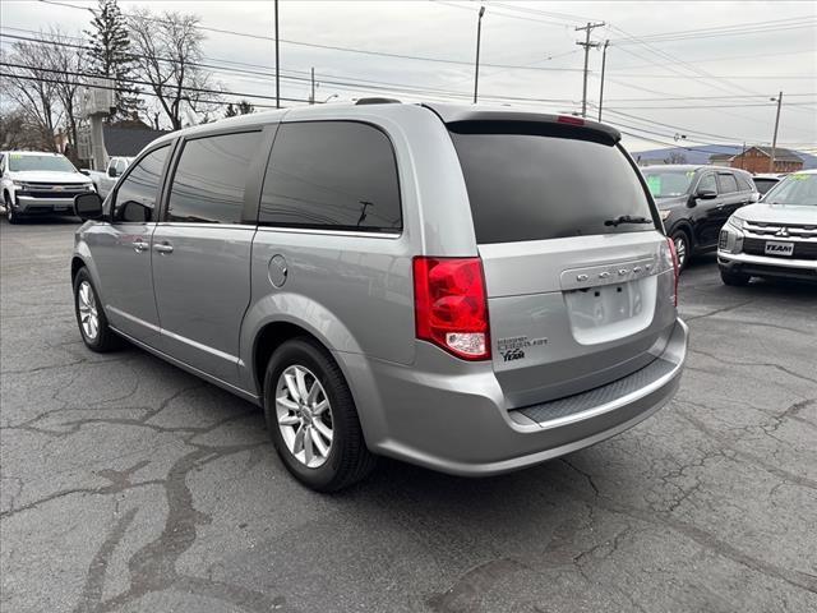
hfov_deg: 67.3
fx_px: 614
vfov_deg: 53.1
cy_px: 306
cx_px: 408
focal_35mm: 26
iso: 50
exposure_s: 1/574
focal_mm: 5.96
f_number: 1.6
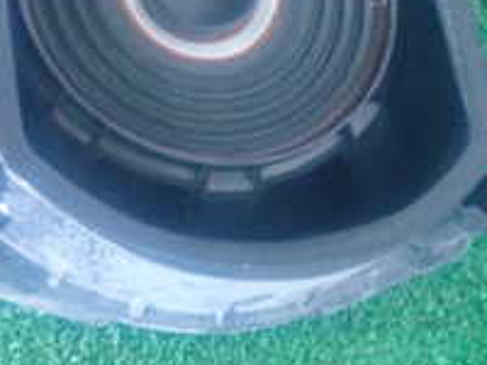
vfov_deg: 16.1
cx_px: -166
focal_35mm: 90
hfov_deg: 19.8
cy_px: 12
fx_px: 1266
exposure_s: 1/13
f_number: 2.3
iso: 800
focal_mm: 5.5
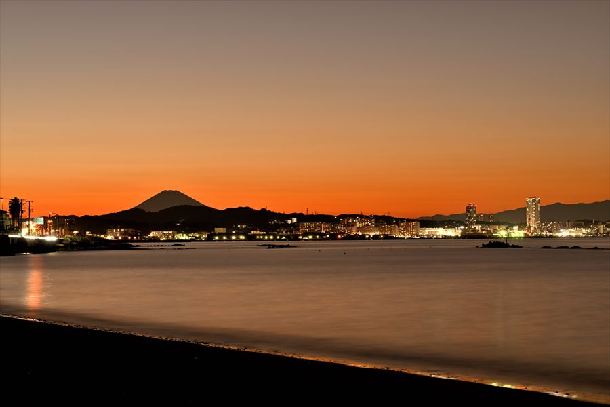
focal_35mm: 82
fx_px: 1389
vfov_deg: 16.7
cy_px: 204
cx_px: 305
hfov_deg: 24.8
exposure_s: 30
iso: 64
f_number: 11
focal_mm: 82
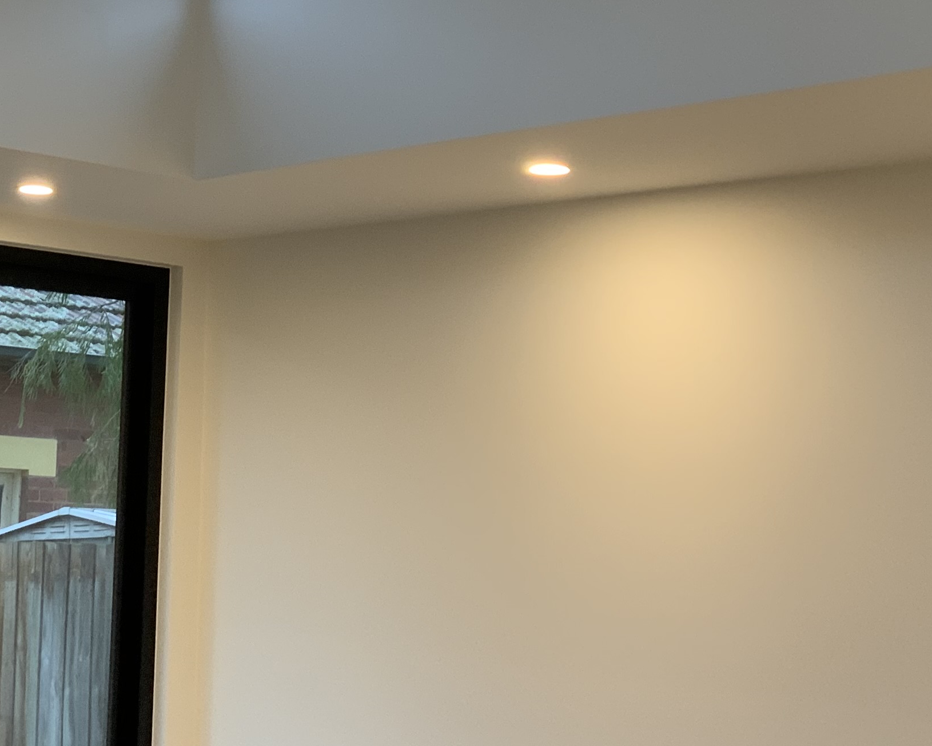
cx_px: 90
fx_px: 1931
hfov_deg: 26.2
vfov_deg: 21.3
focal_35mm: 70
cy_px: 55
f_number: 1.8
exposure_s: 1/50
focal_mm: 3
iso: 64
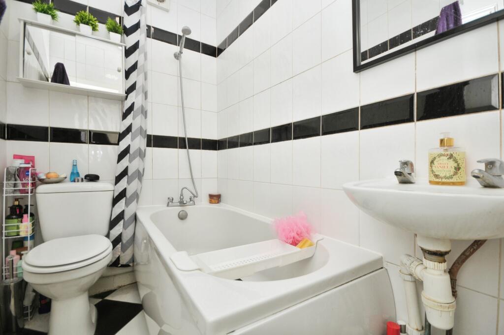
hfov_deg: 95.0
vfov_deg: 72.0
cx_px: 252
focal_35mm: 16
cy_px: 168
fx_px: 231
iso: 200
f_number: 5
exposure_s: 1/60
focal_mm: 11
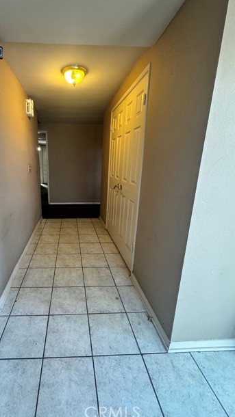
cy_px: 204
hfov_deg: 65.1
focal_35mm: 16
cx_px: 76
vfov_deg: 99.4
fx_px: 177
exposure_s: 1/60
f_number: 2.2
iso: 320
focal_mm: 2.22
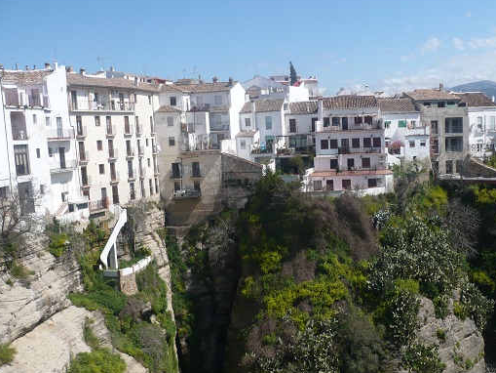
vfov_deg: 32.8
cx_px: 299
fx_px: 631
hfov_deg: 42.7
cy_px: 228
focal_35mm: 44
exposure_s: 1/250
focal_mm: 5.8
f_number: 8
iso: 100
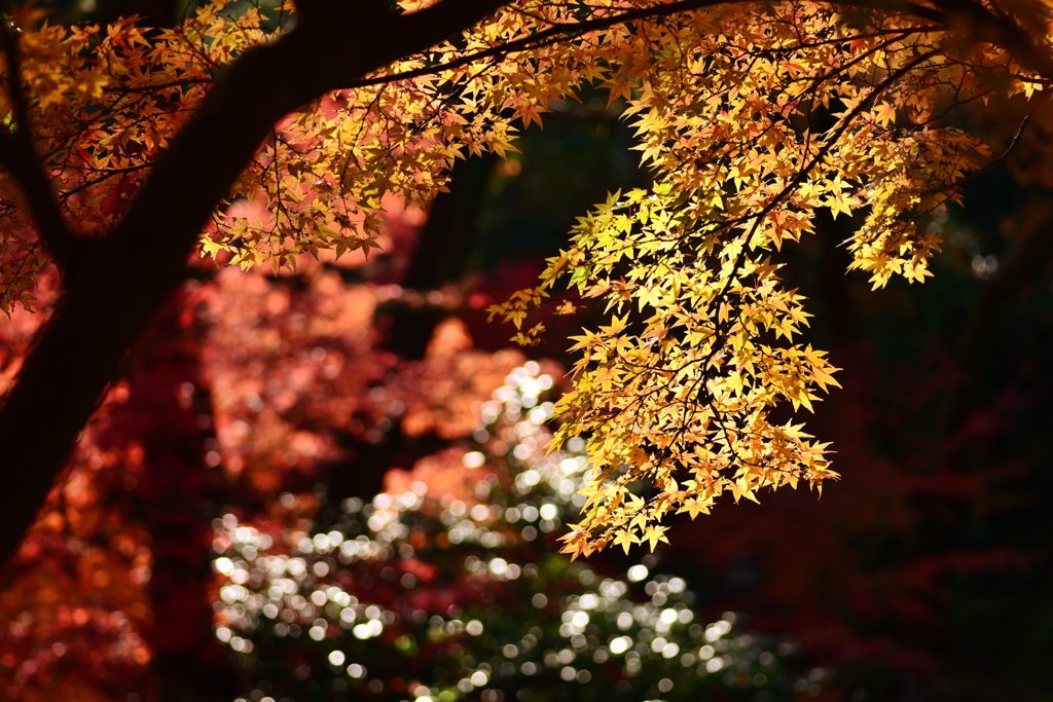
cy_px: 351
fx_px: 2925
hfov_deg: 20.4
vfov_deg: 13.7
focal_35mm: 100
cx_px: 526
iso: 100
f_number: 3.5
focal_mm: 100
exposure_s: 1/1000
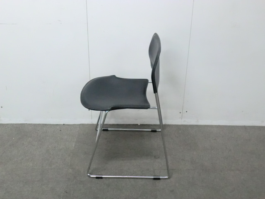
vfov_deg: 32.2
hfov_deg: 42.1
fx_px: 344
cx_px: 132
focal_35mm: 45
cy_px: 100
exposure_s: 1/50
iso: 800
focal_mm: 8.2
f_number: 4.3
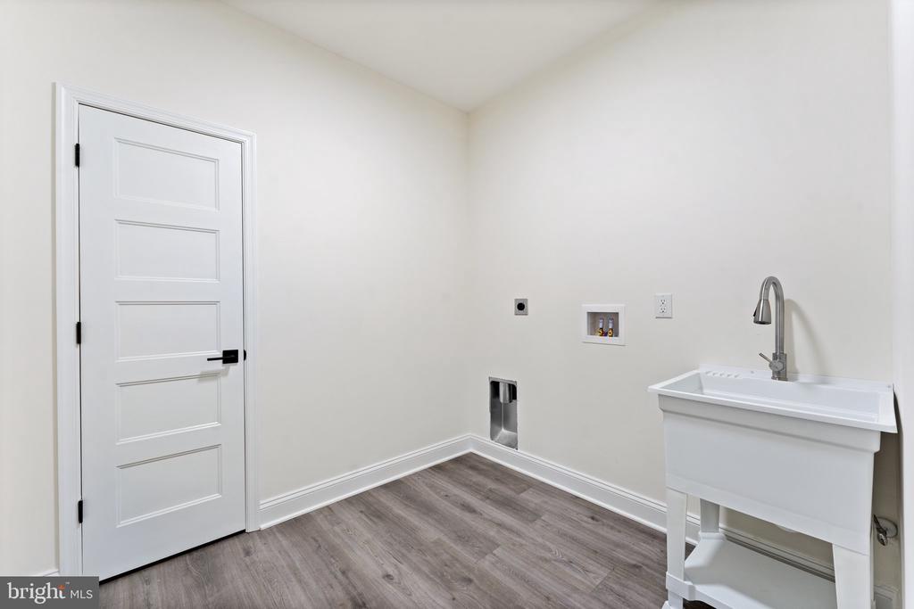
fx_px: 355
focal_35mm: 14
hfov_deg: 104.2
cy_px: 304
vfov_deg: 81.2
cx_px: 457
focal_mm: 14
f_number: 8
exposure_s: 1/4
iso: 500
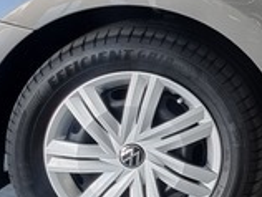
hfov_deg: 10.1
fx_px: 1273
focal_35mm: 168
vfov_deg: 8.6
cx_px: 652
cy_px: -141
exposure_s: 1/100
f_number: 1.8
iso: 100
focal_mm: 5.4
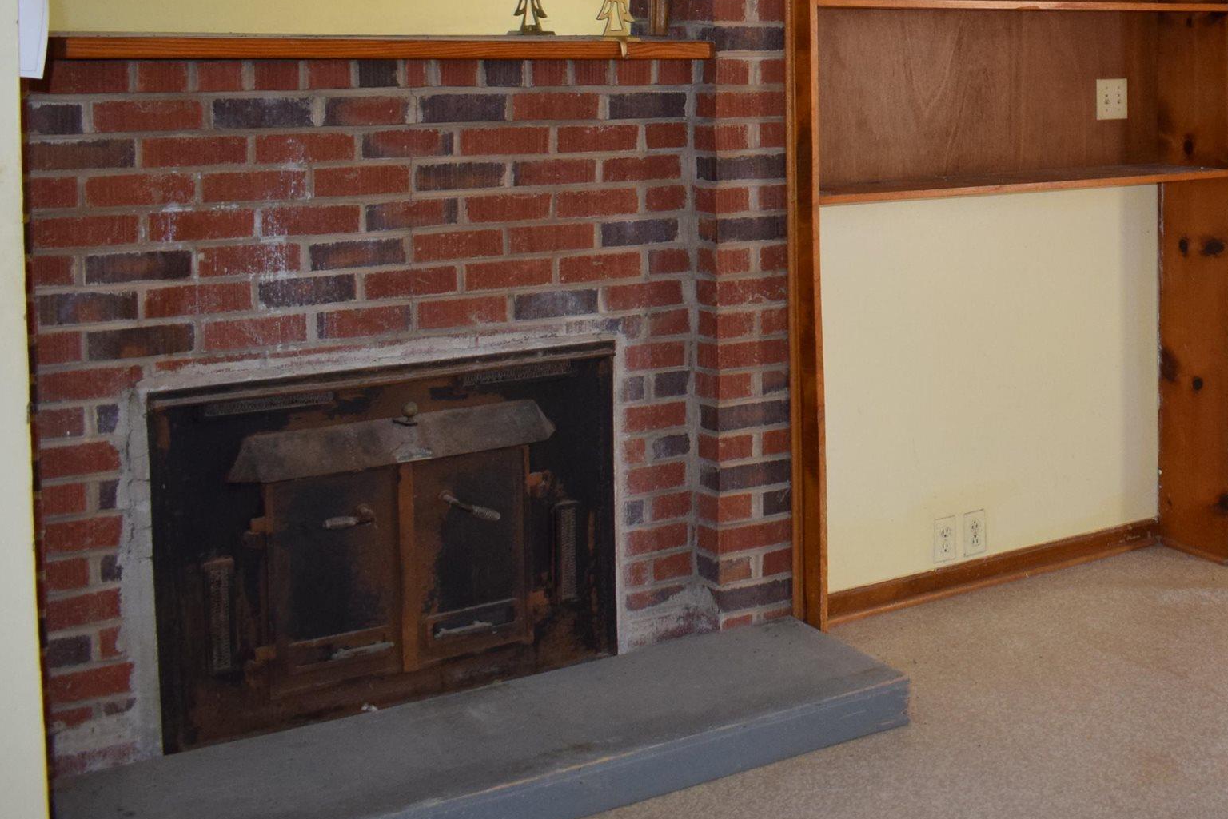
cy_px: 122
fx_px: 1842
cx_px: 1150
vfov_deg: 24.5
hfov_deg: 34.4
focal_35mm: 54
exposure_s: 1/100
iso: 800
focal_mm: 18
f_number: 5
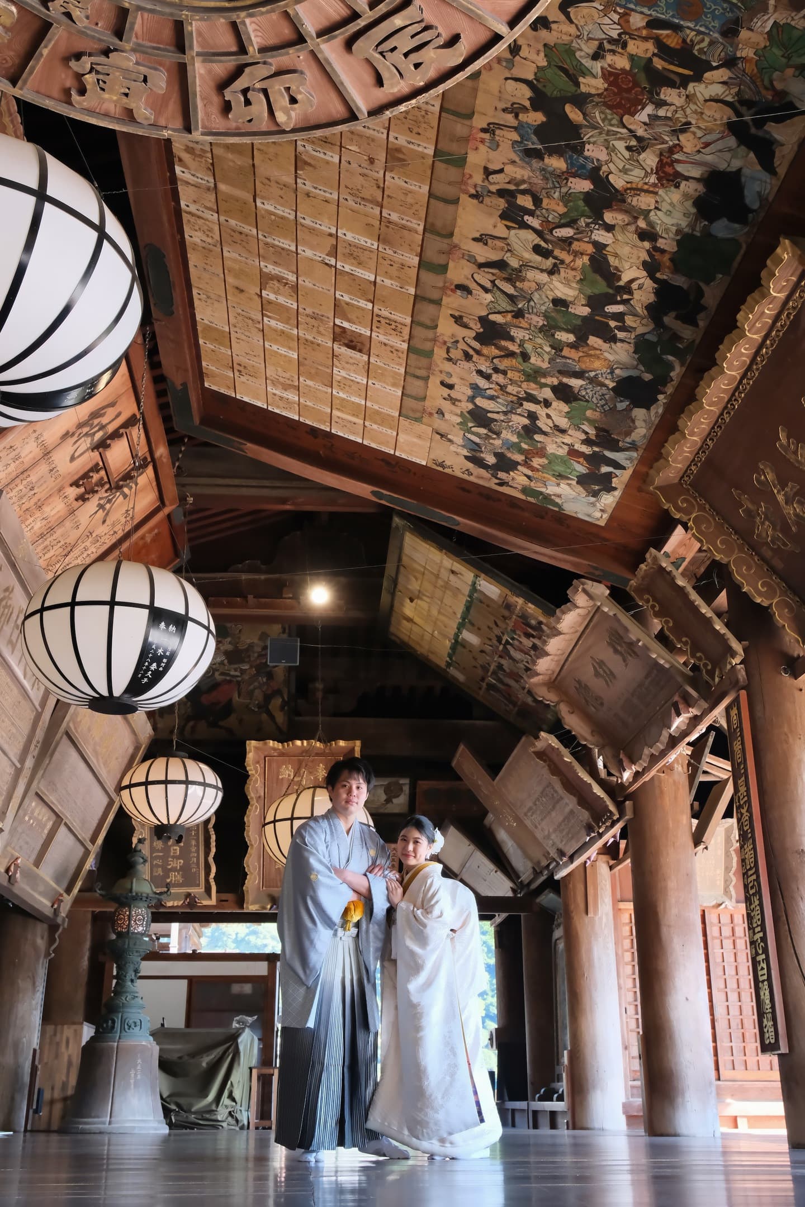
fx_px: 1207
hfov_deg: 36.9
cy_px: 604
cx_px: 402
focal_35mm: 36
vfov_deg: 53.1
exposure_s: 1/100
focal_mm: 24
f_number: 5
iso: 1600
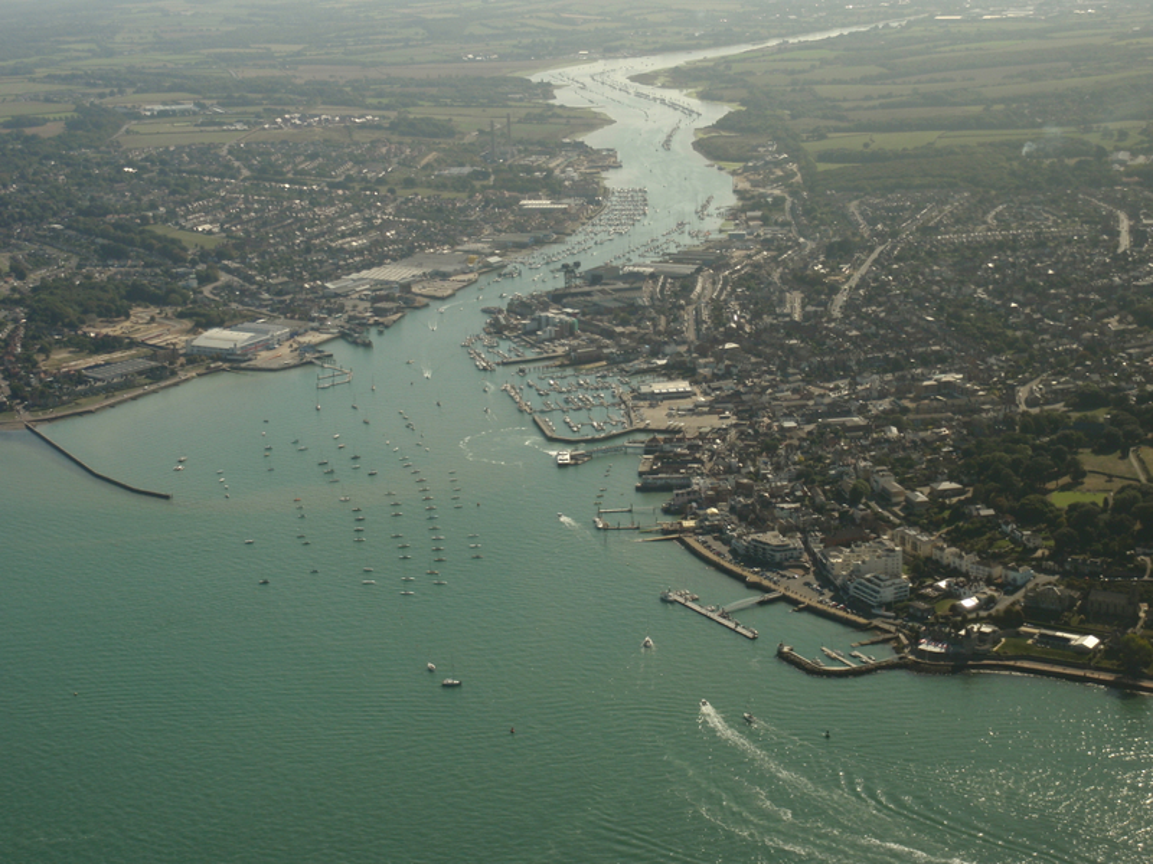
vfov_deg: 25.2
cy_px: 432
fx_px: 1932
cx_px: 576
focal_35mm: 58
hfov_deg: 33.2
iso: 64
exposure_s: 1/400
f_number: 4.5
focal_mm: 10.43
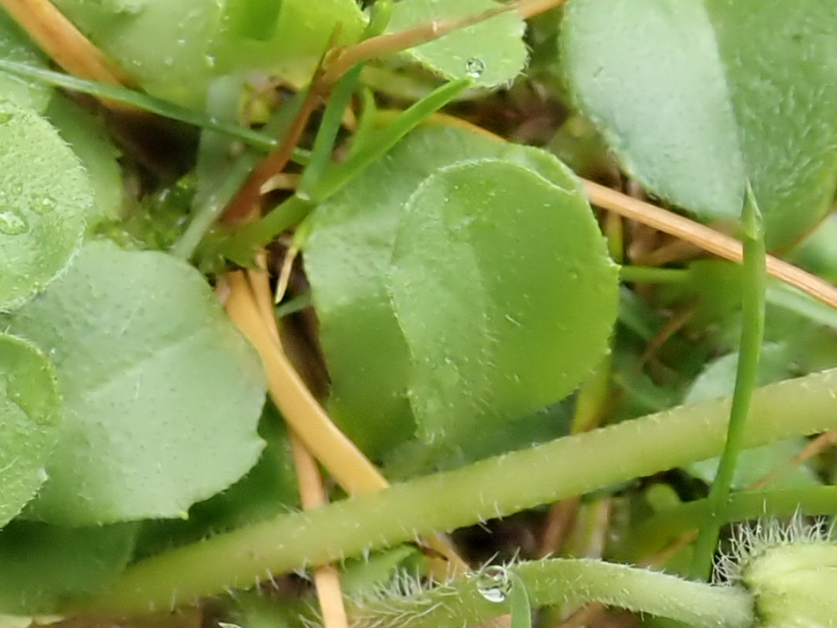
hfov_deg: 15.6
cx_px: -554
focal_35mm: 112
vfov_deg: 13.1
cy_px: 95
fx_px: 2709
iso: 160
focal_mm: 5.5
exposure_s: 1/125
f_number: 3.2
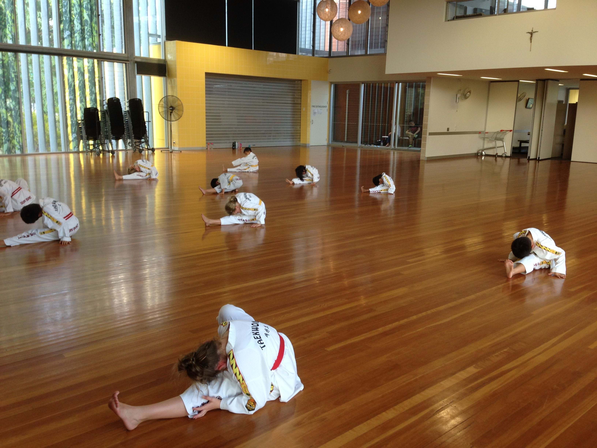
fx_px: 569
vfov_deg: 42.9
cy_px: 224
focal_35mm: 33
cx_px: 298
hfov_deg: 55.4
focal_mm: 4.12
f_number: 2.4
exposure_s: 1/40
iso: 50
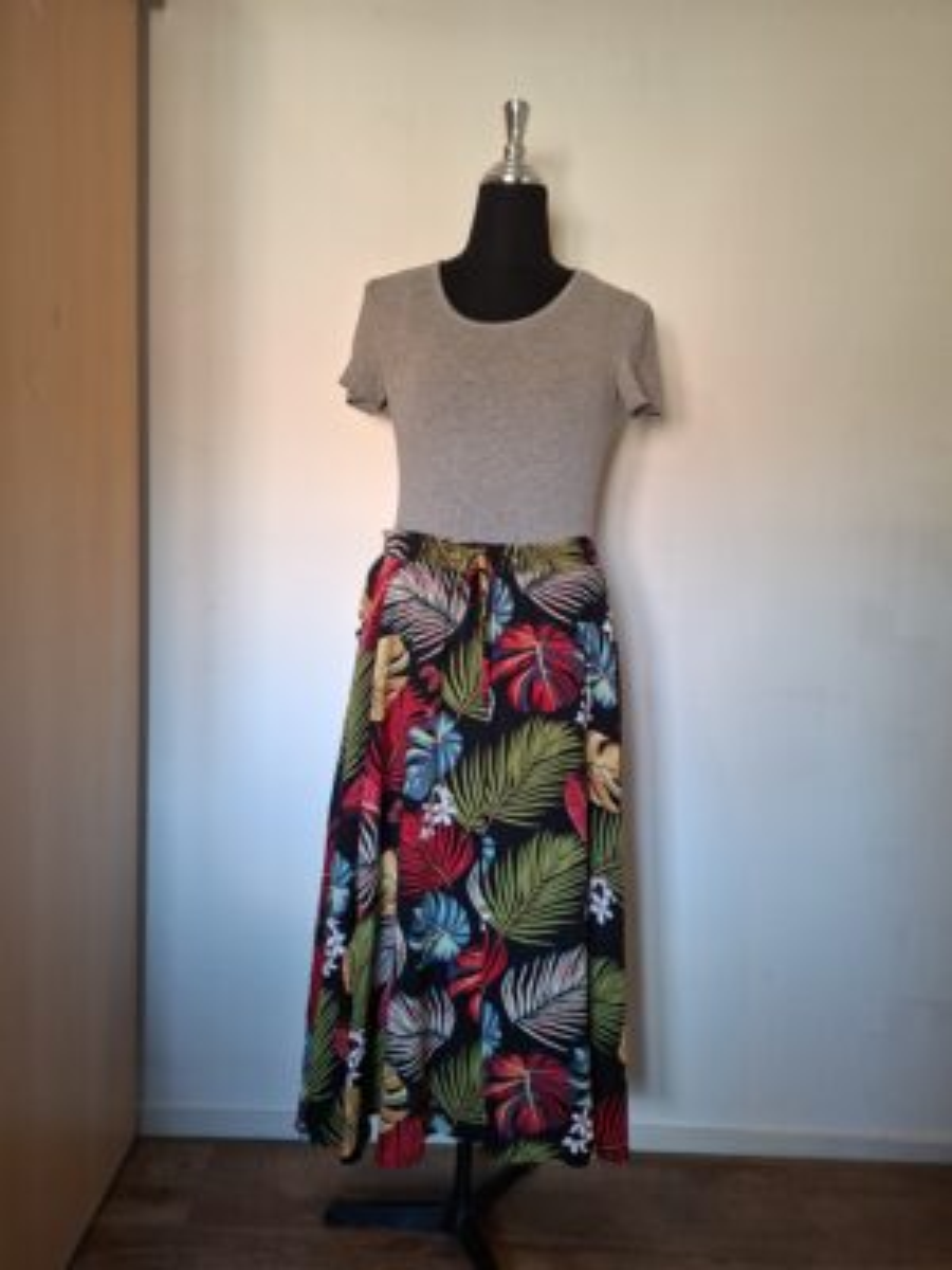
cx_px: 476
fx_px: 843
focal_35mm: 23
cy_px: 635
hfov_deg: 58.9
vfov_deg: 73.9
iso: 200
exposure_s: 1/50
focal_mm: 5.54
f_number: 1.8
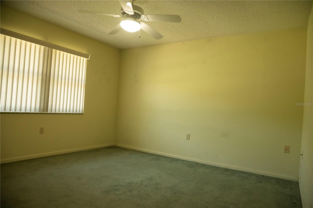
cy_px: 104
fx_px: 208
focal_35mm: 24
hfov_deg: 73.8
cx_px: 156
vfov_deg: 53.0
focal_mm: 24
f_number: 5.6
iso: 5000
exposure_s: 1/200
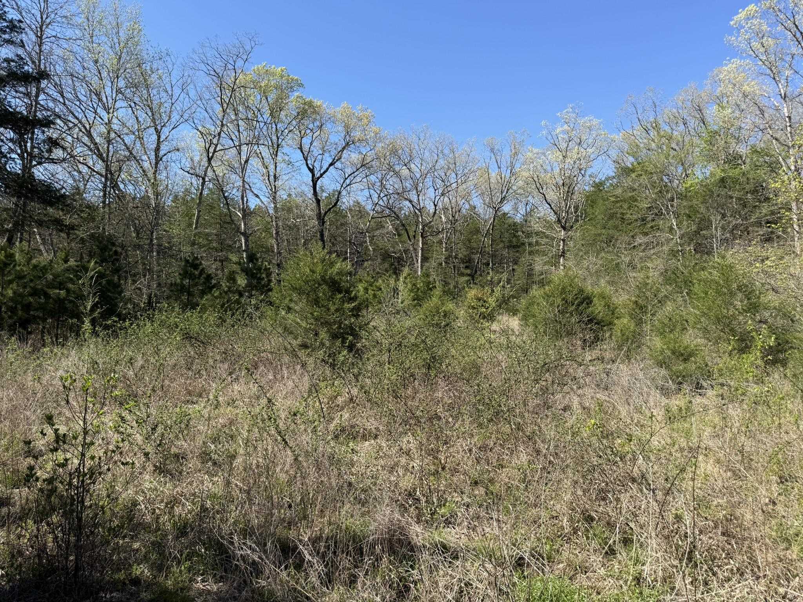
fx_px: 557
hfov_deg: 71.6
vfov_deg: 56.8
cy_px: 301
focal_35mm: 24
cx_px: 402
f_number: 1.78
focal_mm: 6.76
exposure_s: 1/2299
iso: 80
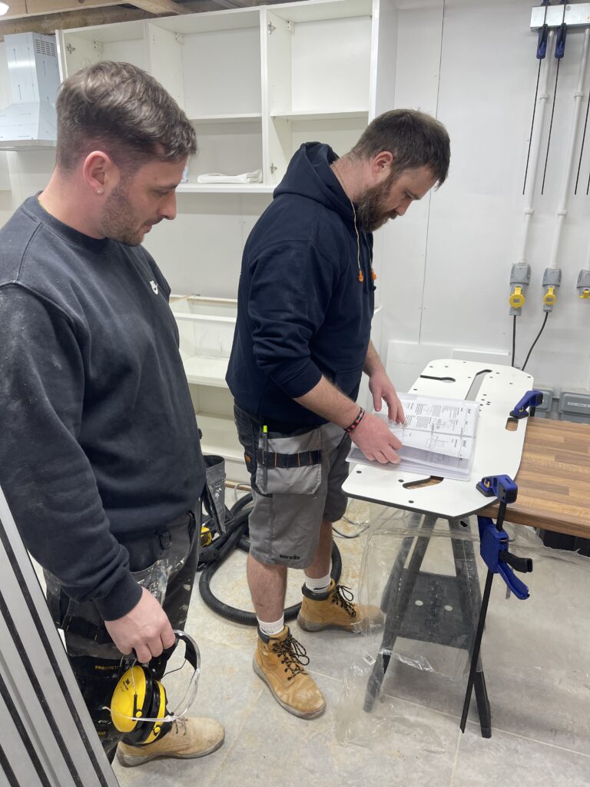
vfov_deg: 69.4
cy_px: 394
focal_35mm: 25
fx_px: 568
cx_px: 295
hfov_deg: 54.9
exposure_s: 1/100
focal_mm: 5.1
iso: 50
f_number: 1.6
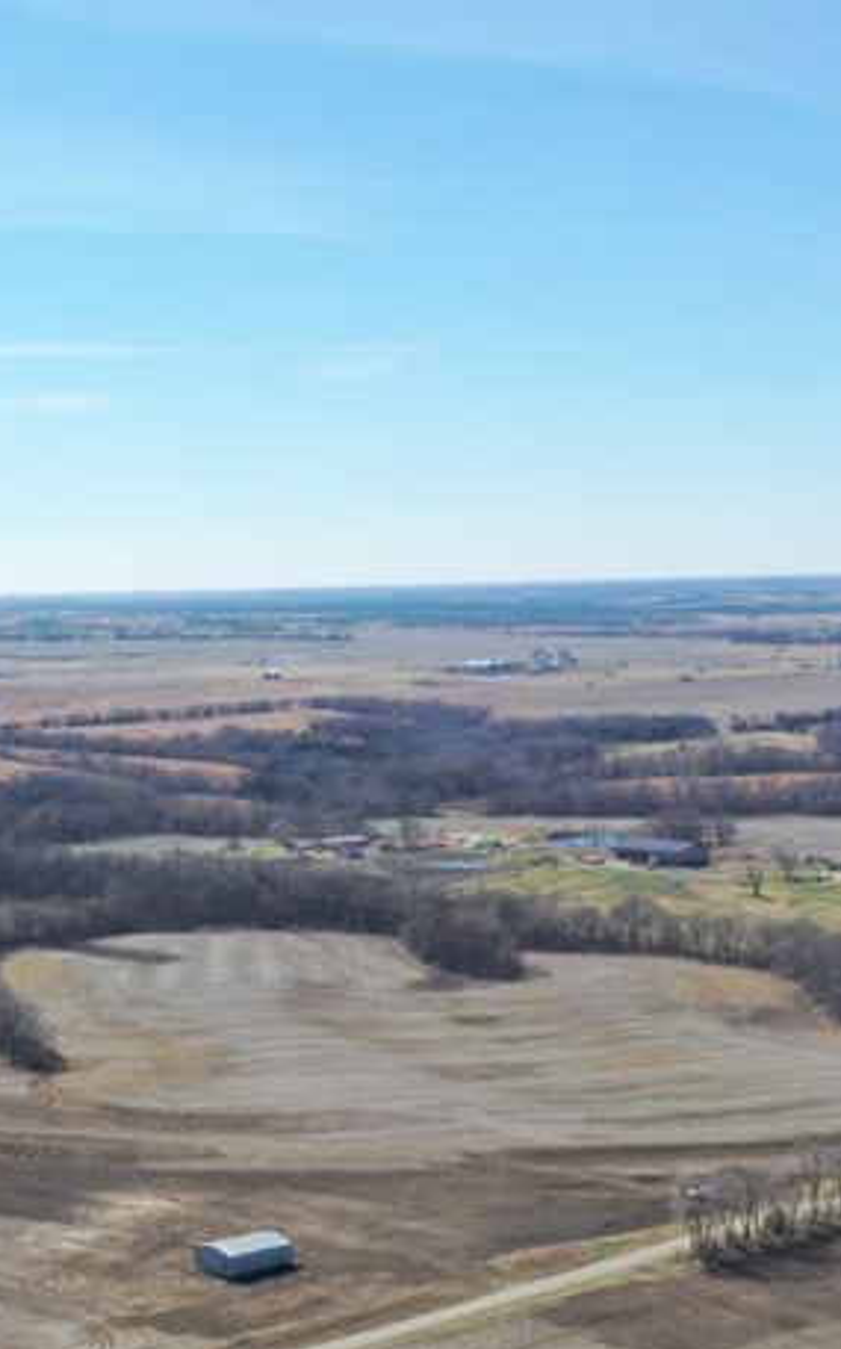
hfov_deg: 18.1
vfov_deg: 31.9
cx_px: -410
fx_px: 2351
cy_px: 840
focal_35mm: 64
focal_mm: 10.26
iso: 100
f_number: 5.6
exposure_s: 1/400
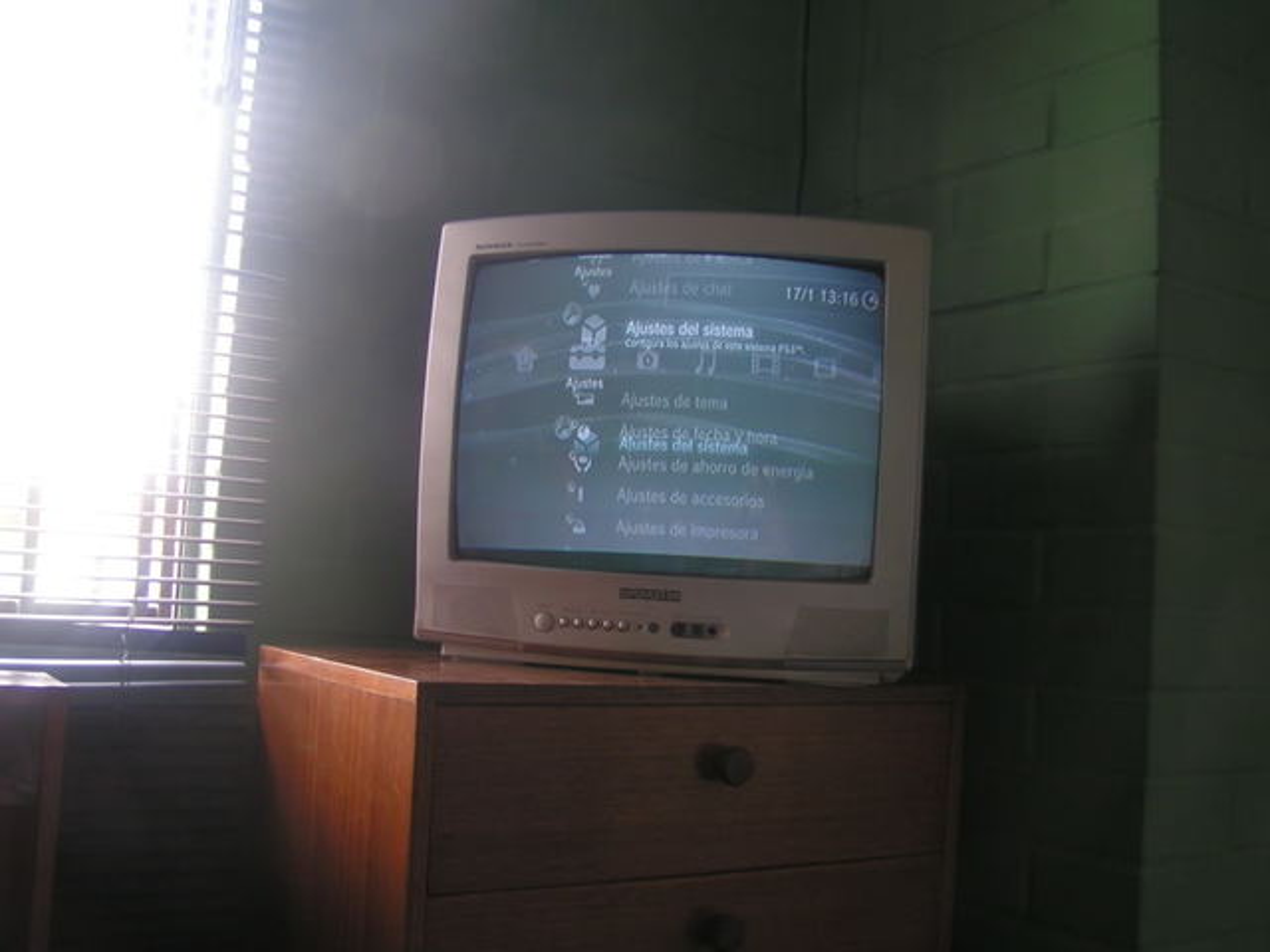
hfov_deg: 49.0
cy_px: 476
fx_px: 1394
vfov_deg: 37.7
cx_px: 635
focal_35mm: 38
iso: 100
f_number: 2.8
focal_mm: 5.8
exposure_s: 1/40
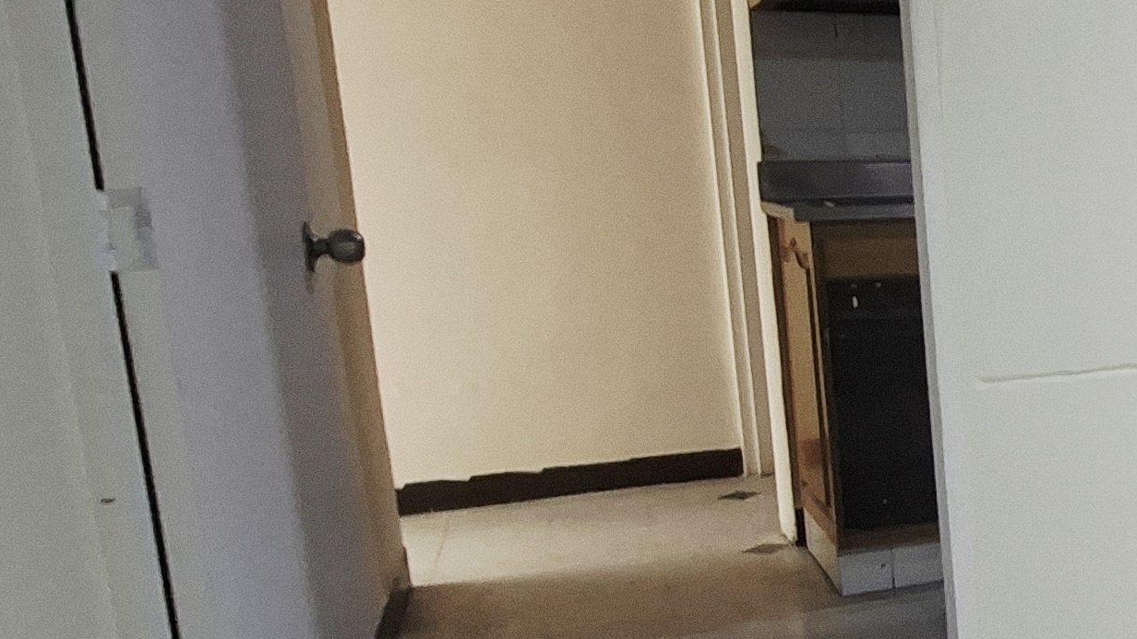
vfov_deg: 25.9
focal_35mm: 46
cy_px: 385
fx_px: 1387
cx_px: 1510
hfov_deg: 32.4
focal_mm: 1.74
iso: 200
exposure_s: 1/24
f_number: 2.2
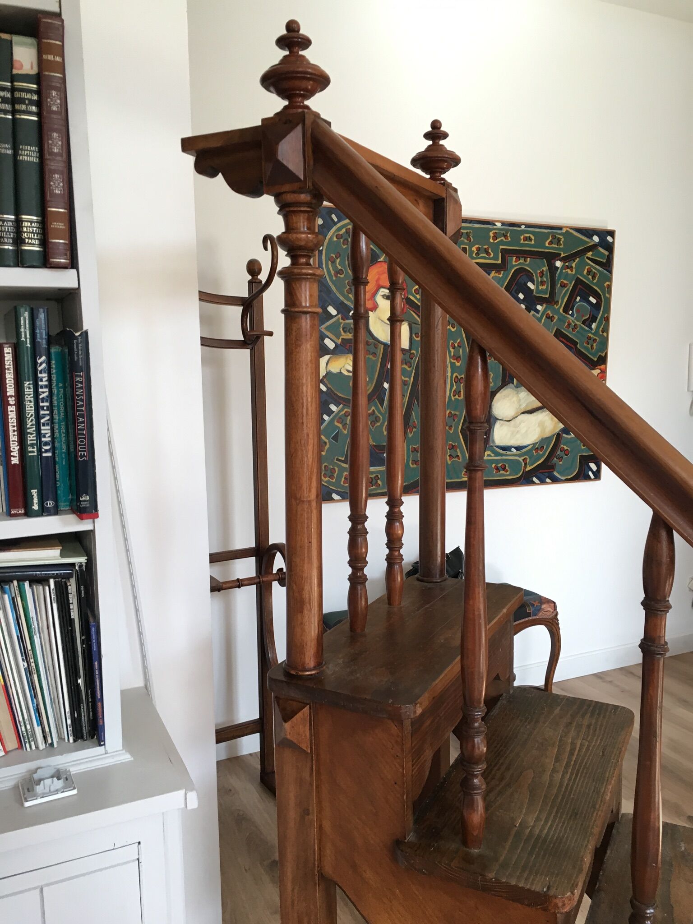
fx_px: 774
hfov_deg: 48.2
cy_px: 462
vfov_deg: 61.7
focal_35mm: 29
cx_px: 346
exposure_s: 1/33
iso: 50
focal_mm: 4.15
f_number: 2.2
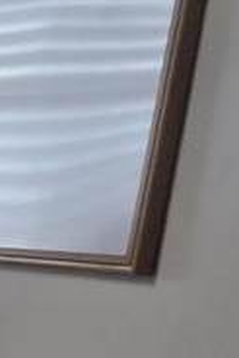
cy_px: 405
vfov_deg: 20.5
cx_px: -968
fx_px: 934
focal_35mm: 94
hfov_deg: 6.2
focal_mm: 2.2
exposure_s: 1/60
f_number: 2.2
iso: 80
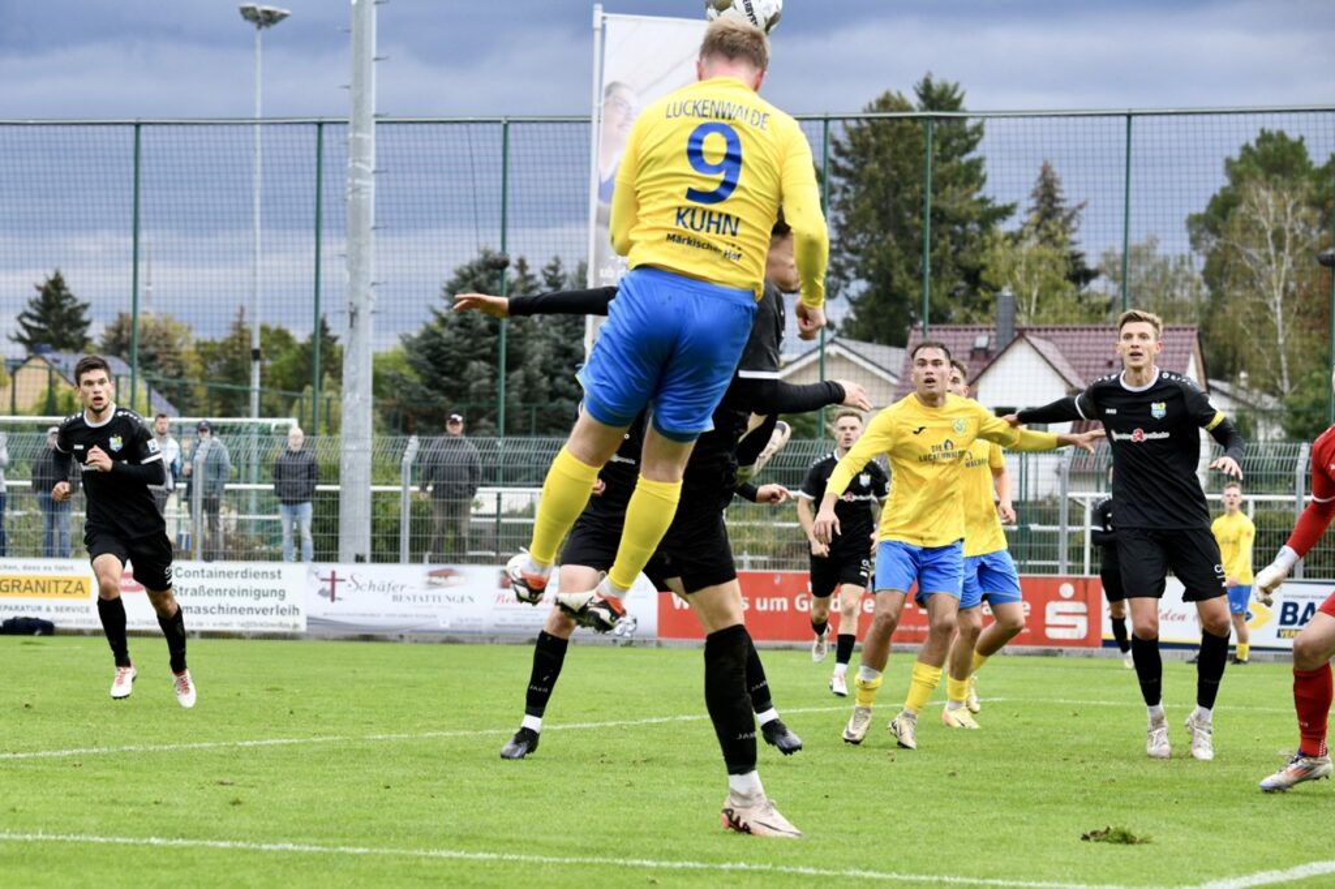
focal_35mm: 135
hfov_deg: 15.2
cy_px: 444
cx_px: 668
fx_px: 5004
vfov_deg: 10.2
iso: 2000
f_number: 7.1
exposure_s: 1/1600
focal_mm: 135
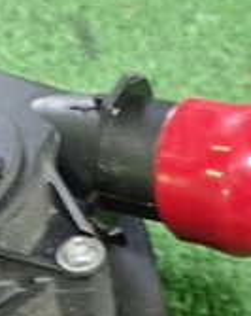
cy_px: 295
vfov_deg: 13.3
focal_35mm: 144
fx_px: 1341
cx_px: -13
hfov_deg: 10.6
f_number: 2.8
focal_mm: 7.31
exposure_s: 1/20
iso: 800
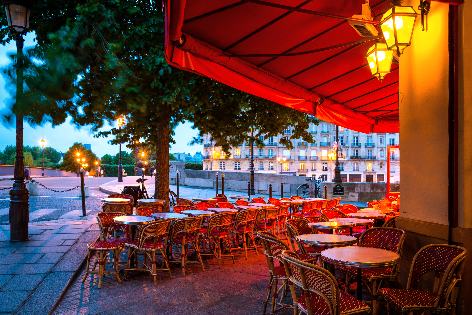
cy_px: 158
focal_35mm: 30
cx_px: 236
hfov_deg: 61.9
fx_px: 393
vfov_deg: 43.6
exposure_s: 2.5
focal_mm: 30
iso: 200
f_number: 6.3
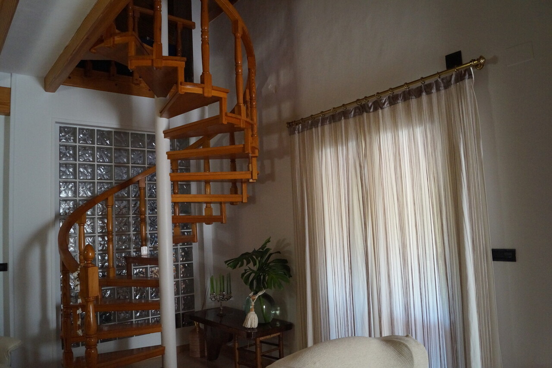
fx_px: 414
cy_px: 184
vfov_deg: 47.9
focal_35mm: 27
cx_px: 276
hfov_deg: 67.4
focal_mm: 18
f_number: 3.5
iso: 2000
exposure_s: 1/160
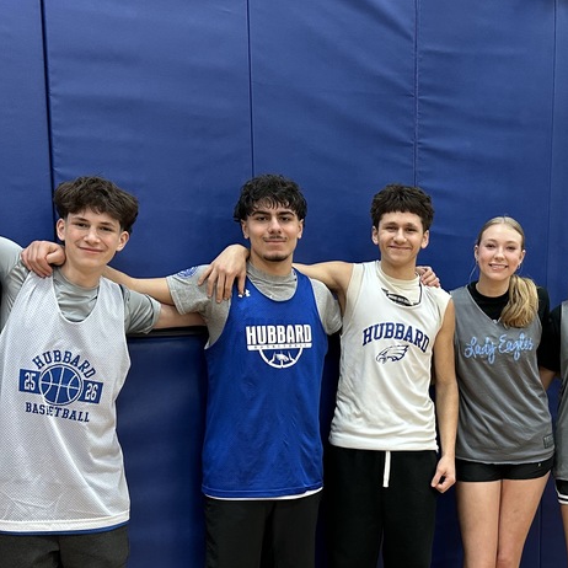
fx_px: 873
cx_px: 386
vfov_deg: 35.6
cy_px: 393
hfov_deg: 35.6
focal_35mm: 47
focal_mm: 6.86
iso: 320
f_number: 1.78
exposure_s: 1/60
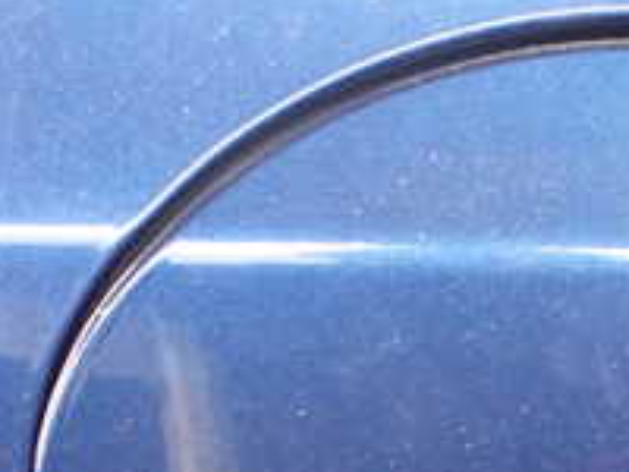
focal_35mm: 90
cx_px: 528
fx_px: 1635
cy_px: 447
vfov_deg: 16.2
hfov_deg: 21.4
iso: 800
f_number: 2.3
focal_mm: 5.4
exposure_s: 1/40
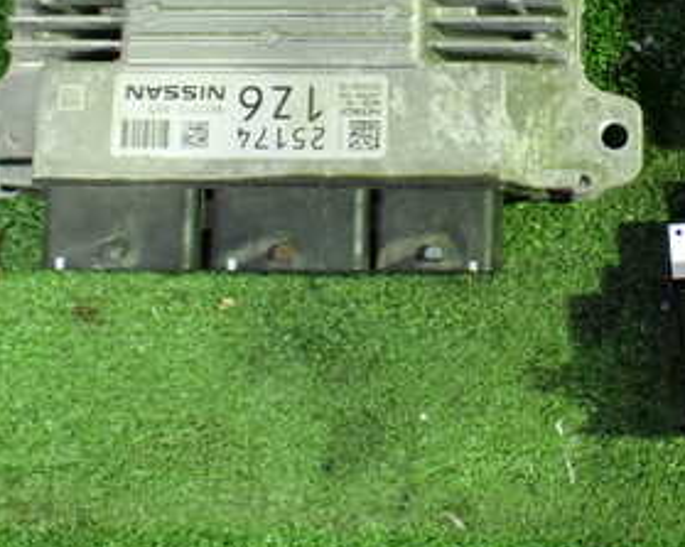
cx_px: 572
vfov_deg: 23.8
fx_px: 1277
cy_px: 93
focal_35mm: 63
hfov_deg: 29.2
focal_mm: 5.4
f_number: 2.3
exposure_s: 1/30
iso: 800
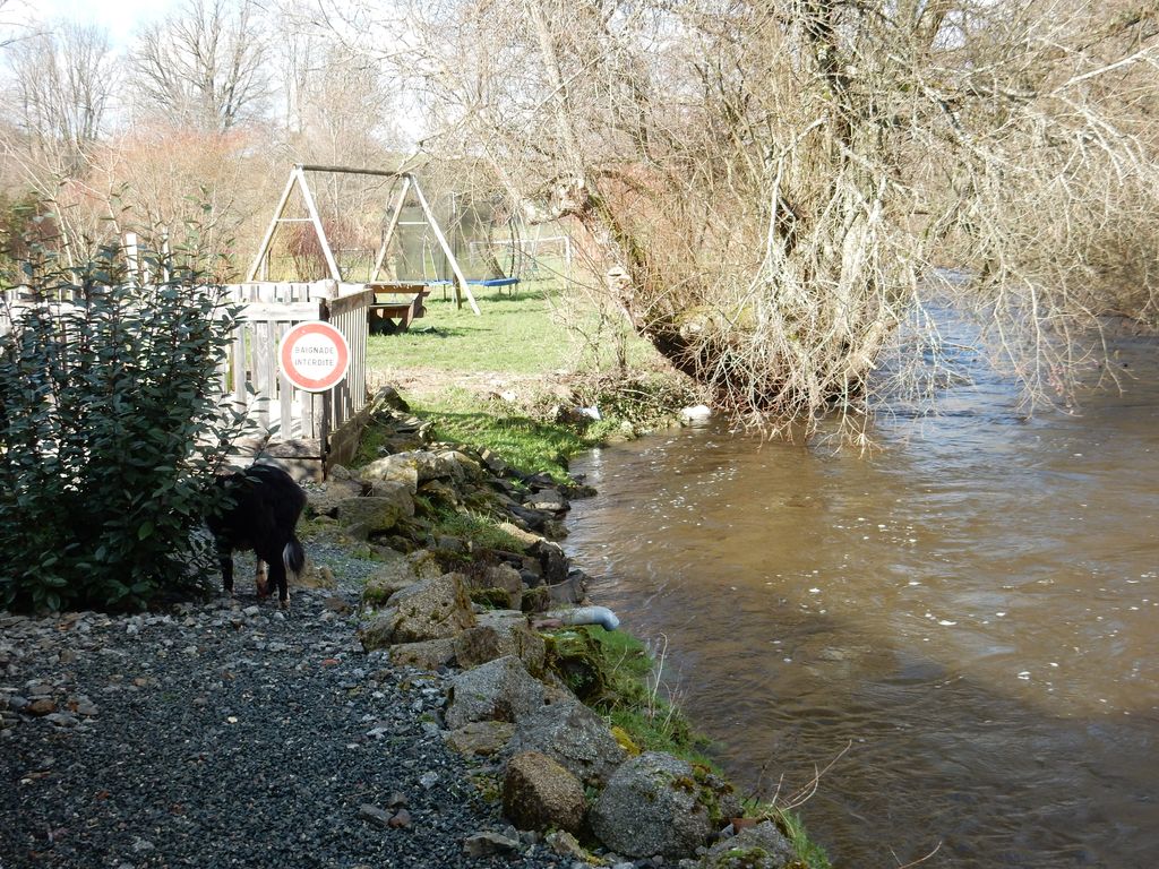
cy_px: 434
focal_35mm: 51
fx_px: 1708
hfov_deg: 37.5
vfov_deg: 28.6
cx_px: 580
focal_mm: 9
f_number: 4.5
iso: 125
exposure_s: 1/200
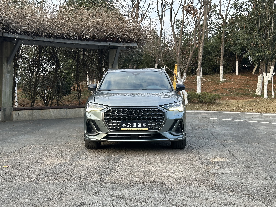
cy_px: 104
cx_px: 138
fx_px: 383
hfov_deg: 39.7
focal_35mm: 48
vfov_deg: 30.3
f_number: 1.78
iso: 64
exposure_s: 1/326
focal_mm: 6.86
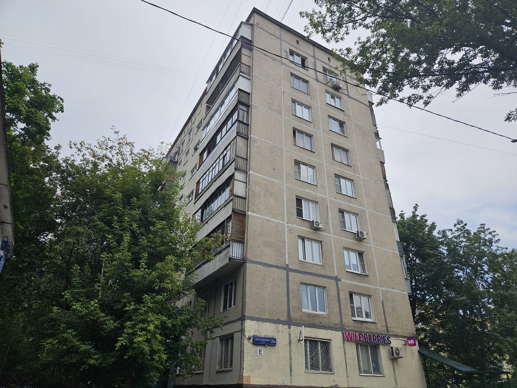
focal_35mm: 23
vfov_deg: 58.9
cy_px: 194
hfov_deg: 73.9
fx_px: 344
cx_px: 258
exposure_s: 1/1154
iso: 25
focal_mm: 5.4
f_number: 1.8
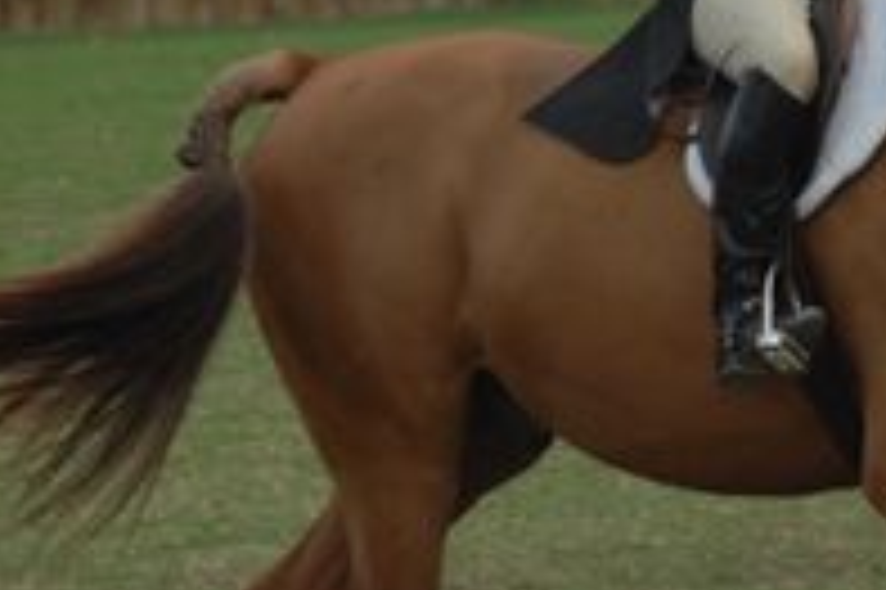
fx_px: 32385
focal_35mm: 1317
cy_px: 250
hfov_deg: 1.6
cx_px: 1066
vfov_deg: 1.0
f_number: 6
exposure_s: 1/500
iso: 400
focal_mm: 270
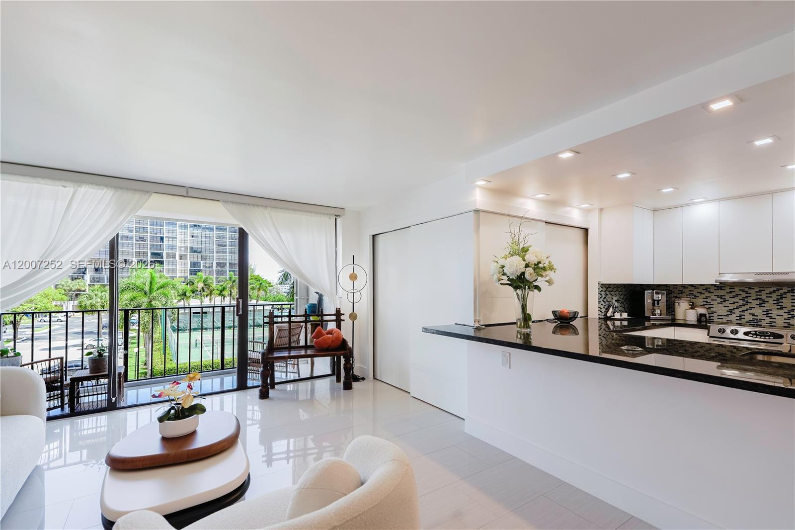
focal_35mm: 16
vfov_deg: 73.7
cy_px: 265
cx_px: 398
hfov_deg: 96.7
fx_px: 353
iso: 640
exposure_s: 1/800
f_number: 5
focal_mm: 16
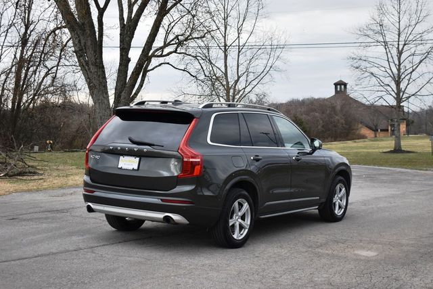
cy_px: 144
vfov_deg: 23.8
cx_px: 216
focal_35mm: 57
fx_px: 686
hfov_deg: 35.0
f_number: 4.8
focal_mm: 38
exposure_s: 1/250
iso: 400
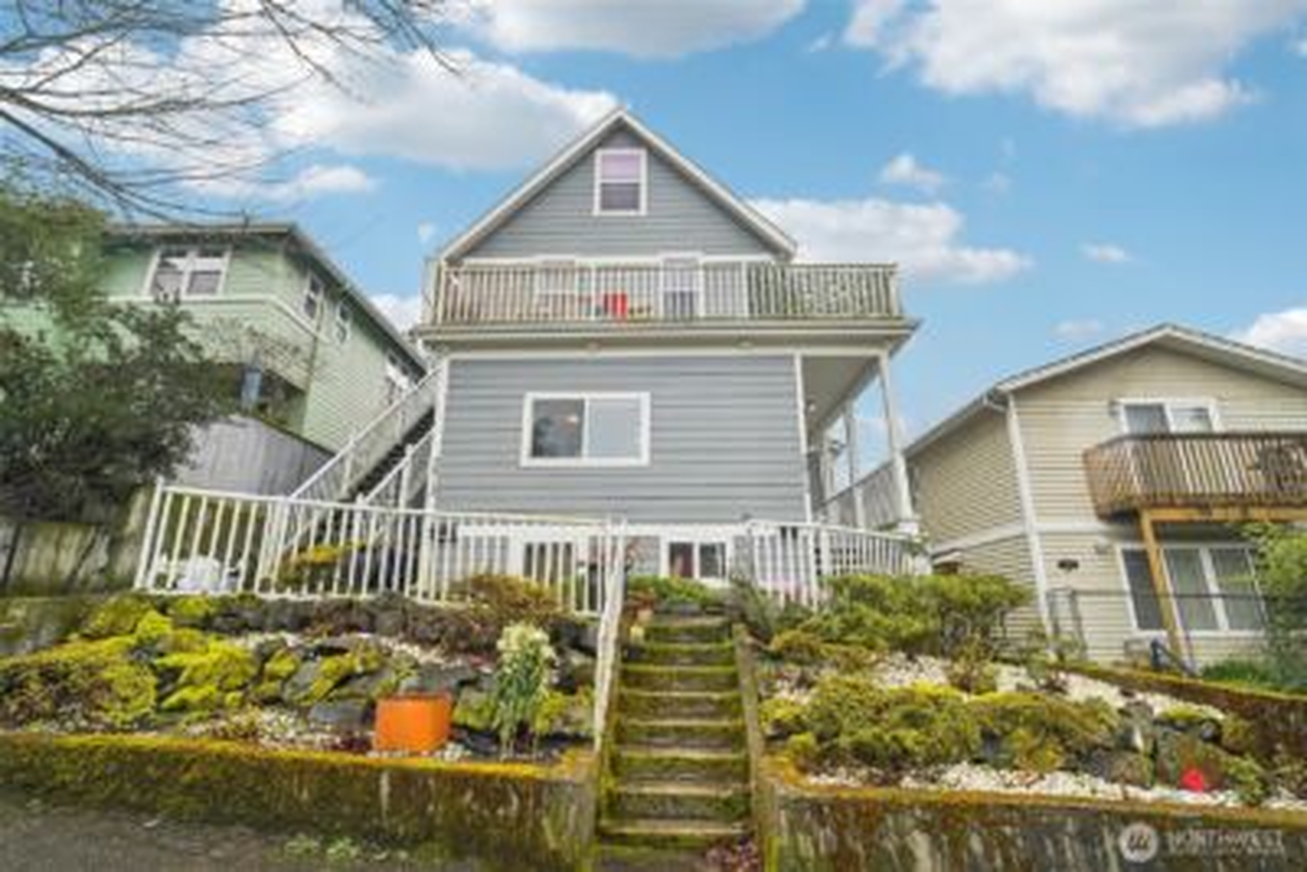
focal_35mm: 16
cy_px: 436
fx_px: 581
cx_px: 654
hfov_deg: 96.7
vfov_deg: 73.8
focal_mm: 16
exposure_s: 1/400
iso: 1600
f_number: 8
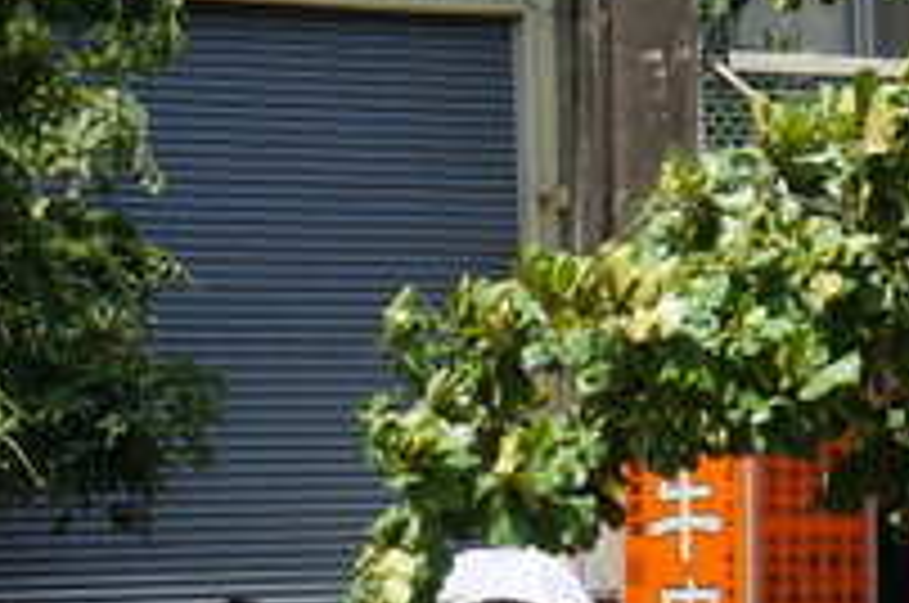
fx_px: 3832
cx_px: 914
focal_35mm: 152
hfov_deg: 13.3
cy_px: 349
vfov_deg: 9.0
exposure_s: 1/100
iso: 200
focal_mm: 32
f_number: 16
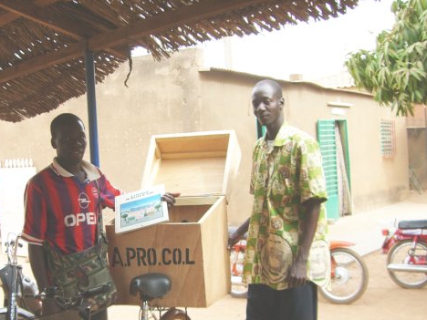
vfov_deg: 27.8
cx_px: 180
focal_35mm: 52
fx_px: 641
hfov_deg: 36.7
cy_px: 218
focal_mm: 6.2
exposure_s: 1/250
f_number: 2.7
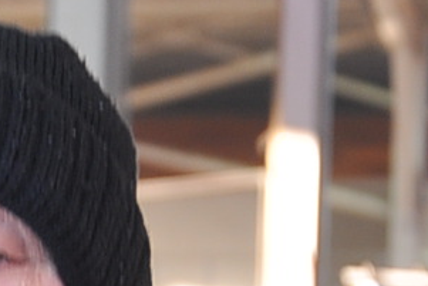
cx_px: -508
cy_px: 701
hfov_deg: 4.2
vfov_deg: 2.8
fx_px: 5716
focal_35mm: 481
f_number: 4.8
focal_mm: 45
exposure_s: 1/30
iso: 200
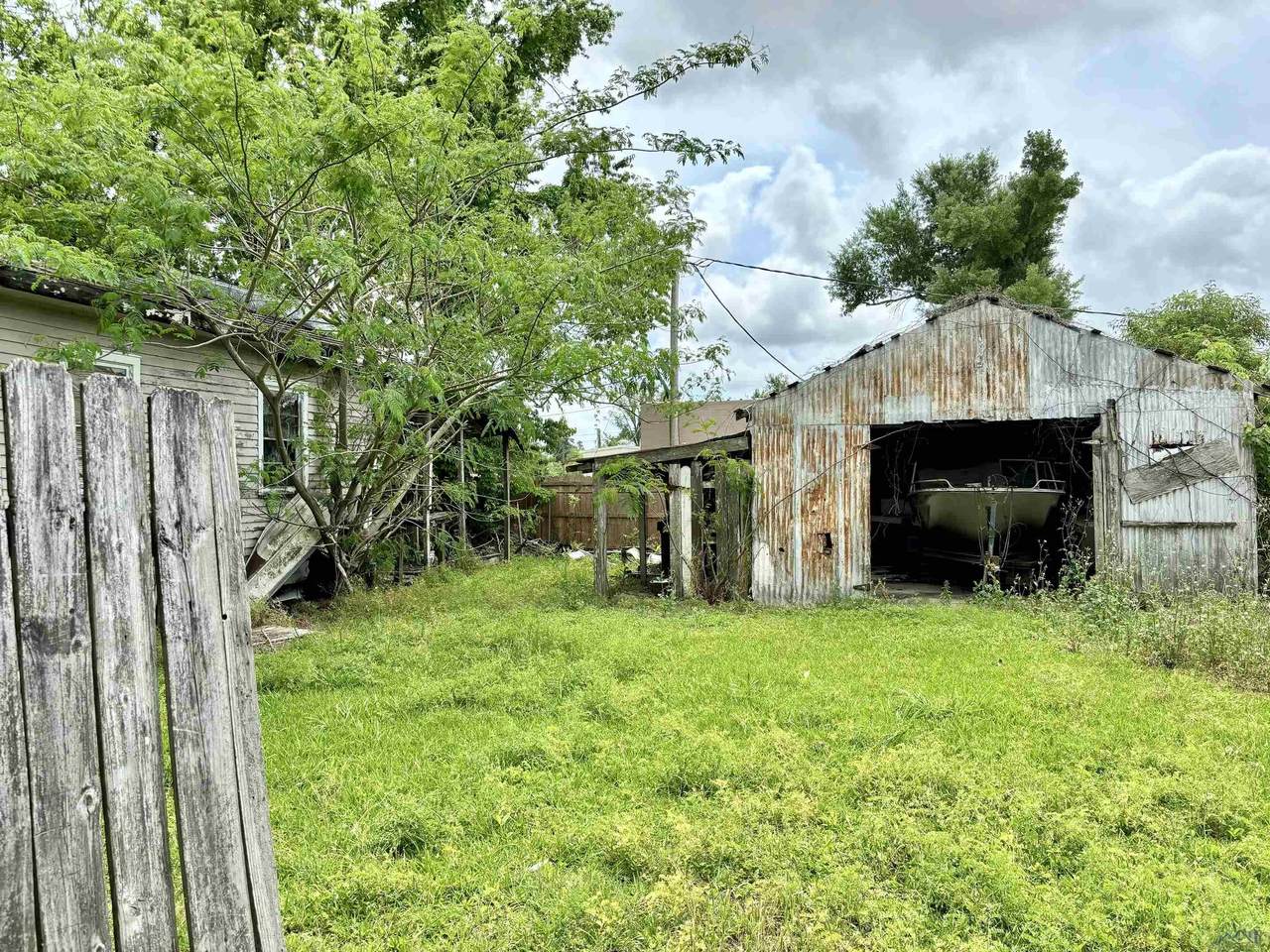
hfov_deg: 67.3
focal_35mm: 26
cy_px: 476
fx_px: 954
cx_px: 635
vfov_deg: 53.1
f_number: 1.6
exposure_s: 1/2062
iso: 50
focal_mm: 5.96
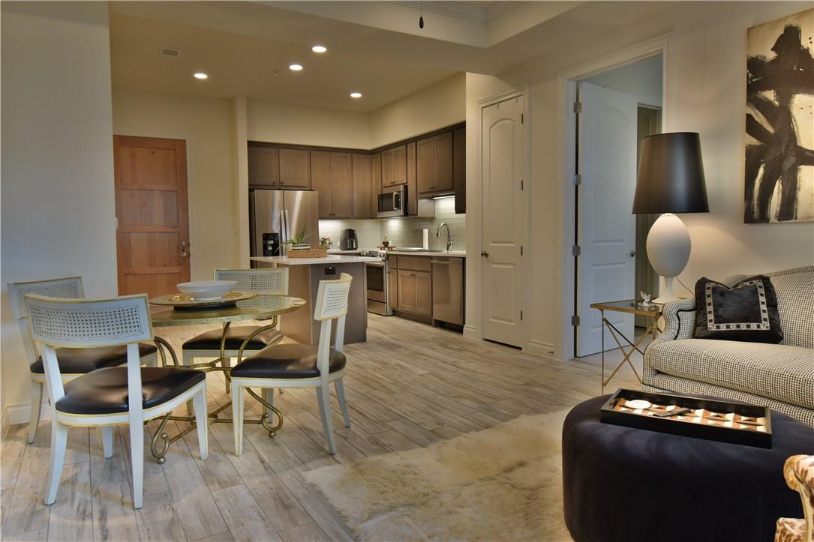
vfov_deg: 53.1
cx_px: 407
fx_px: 543
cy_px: 271
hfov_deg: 73.8
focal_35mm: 24
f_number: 5.3
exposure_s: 1/25
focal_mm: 16
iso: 450
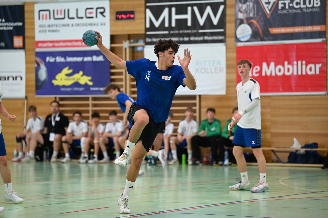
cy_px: 109
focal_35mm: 140
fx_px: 1275
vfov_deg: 9.8
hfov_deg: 14.7
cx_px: 164
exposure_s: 1/1250
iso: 4000
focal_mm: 140
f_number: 2.8
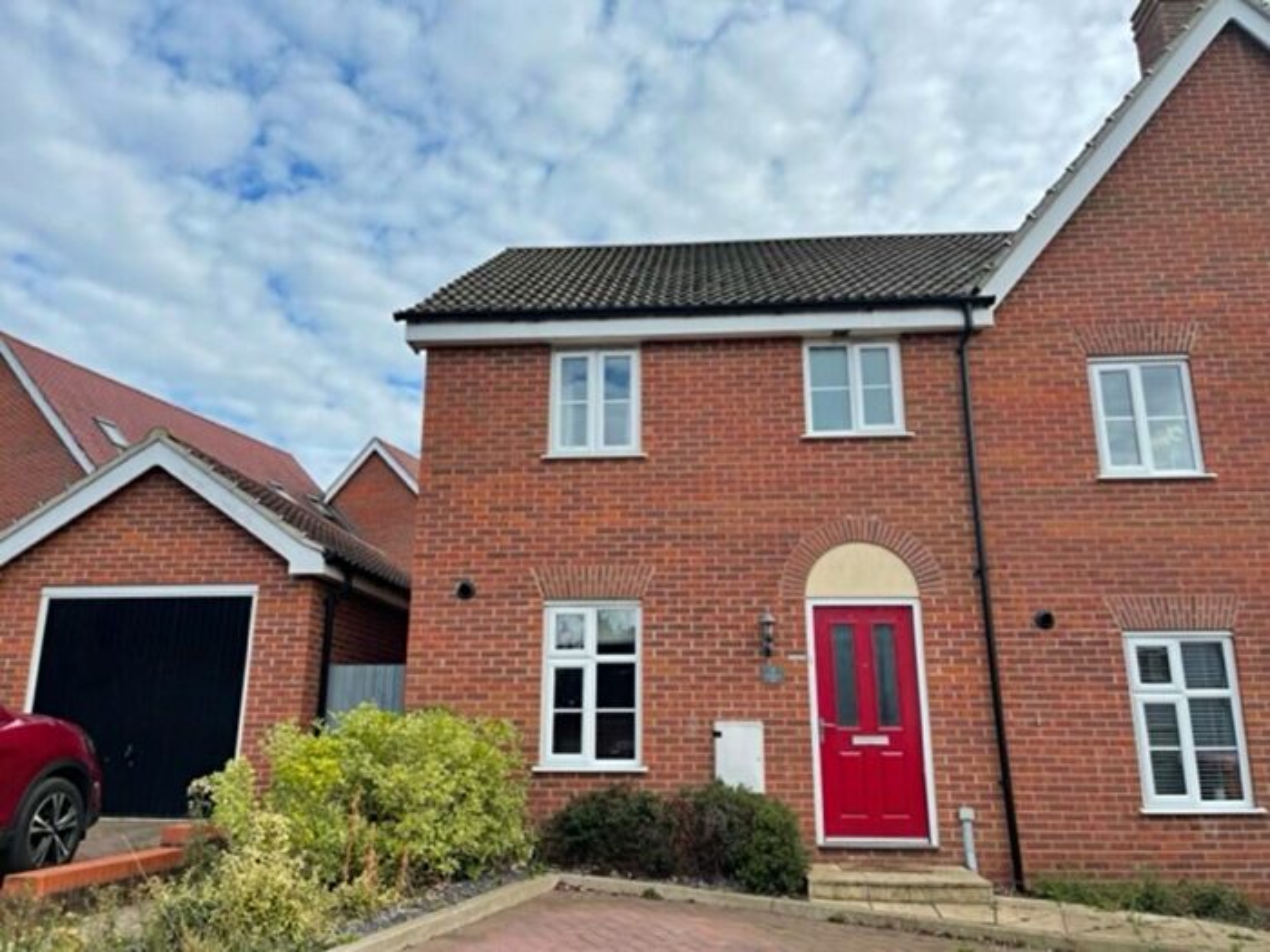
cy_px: 476
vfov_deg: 53.1
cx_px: 635
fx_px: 954
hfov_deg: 67.3
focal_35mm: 26
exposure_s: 1/2717
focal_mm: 5.1
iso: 32
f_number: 1.6
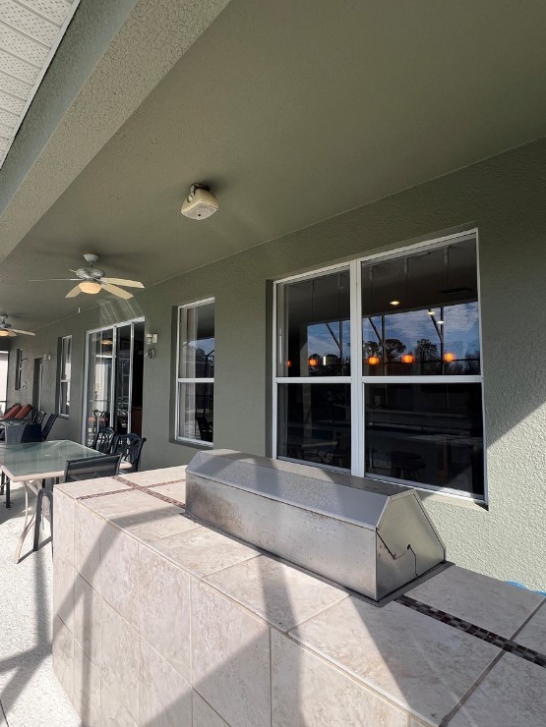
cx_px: 207
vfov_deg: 87.7
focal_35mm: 18
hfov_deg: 70.5
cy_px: 358
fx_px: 379
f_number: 1.8
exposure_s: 1/321
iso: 32
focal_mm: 1.57
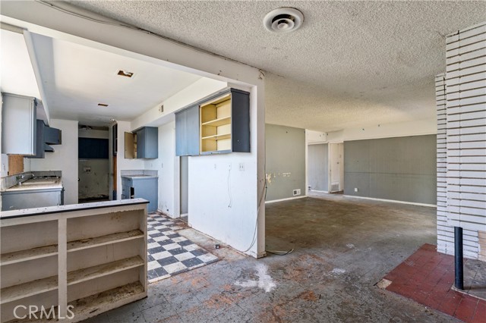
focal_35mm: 17
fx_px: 227
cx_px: 243
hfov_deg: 94.0
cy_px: 162
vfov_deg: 71.0
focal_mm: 16.8
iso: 100
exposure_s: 1/2.5
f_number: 13
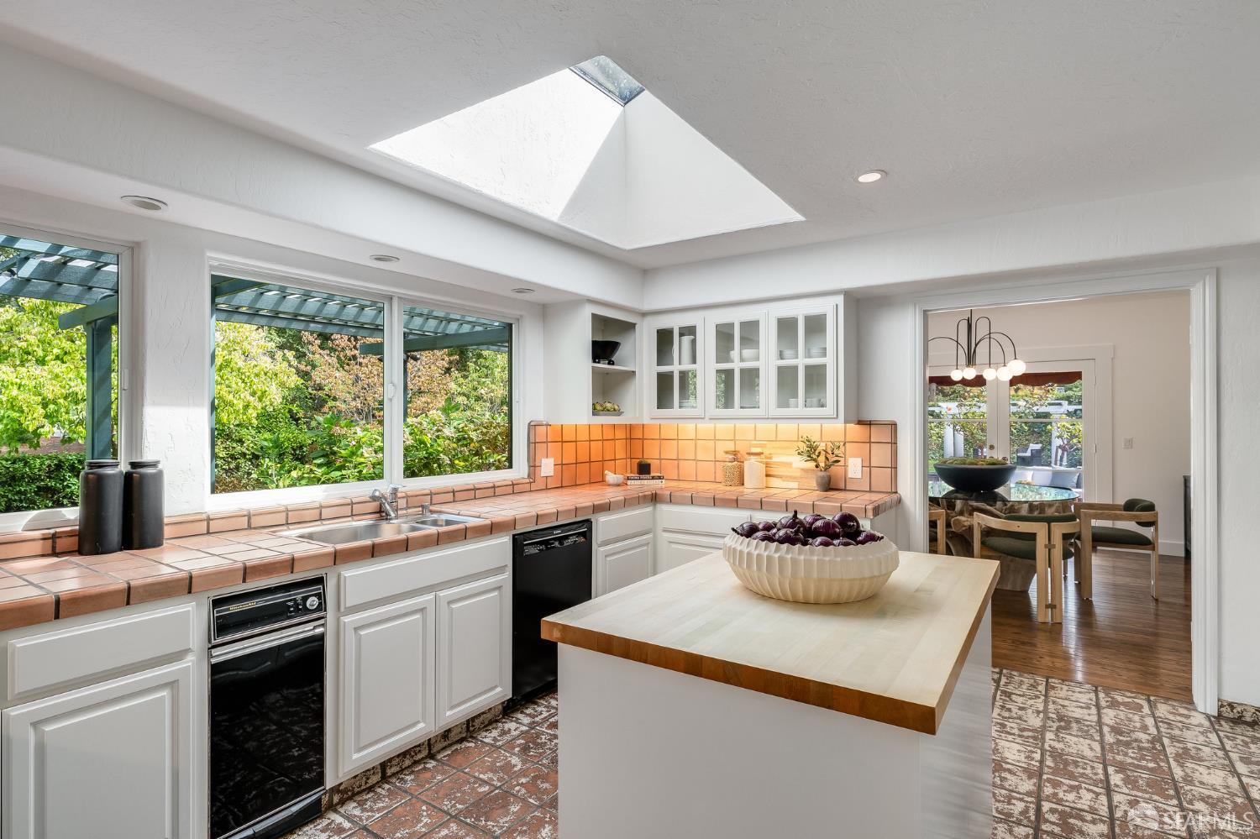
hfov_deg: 90.0
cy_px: 420
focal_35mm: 18
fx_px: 630
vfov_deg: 67.3
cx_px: 630
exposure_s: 1/15
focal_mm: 18
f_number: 11
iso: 200
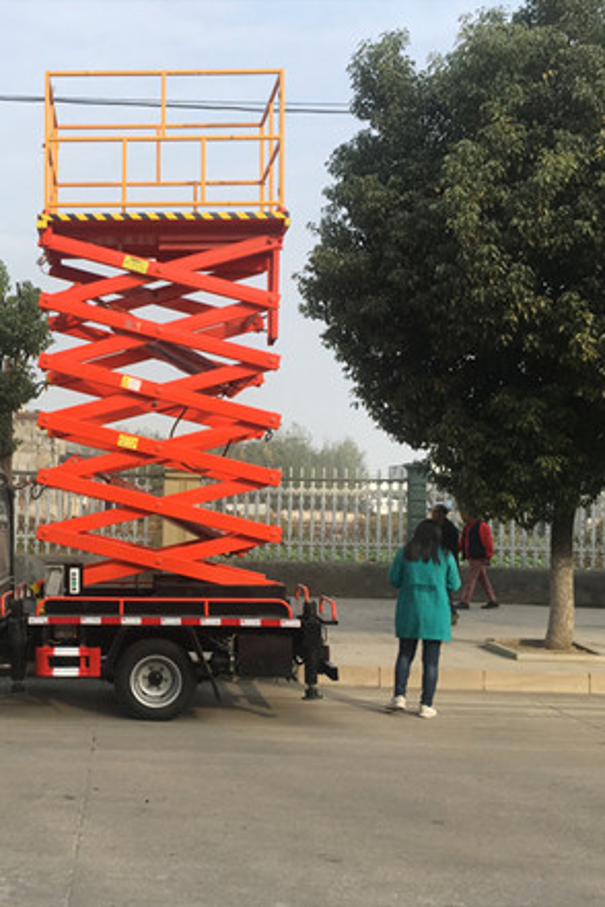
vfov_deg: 47.4
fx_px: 1033
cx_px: 91
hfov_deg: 31.5
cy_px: 459
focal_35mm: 41
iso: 25
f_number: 2.2
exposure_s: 1/962
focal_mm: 4.15
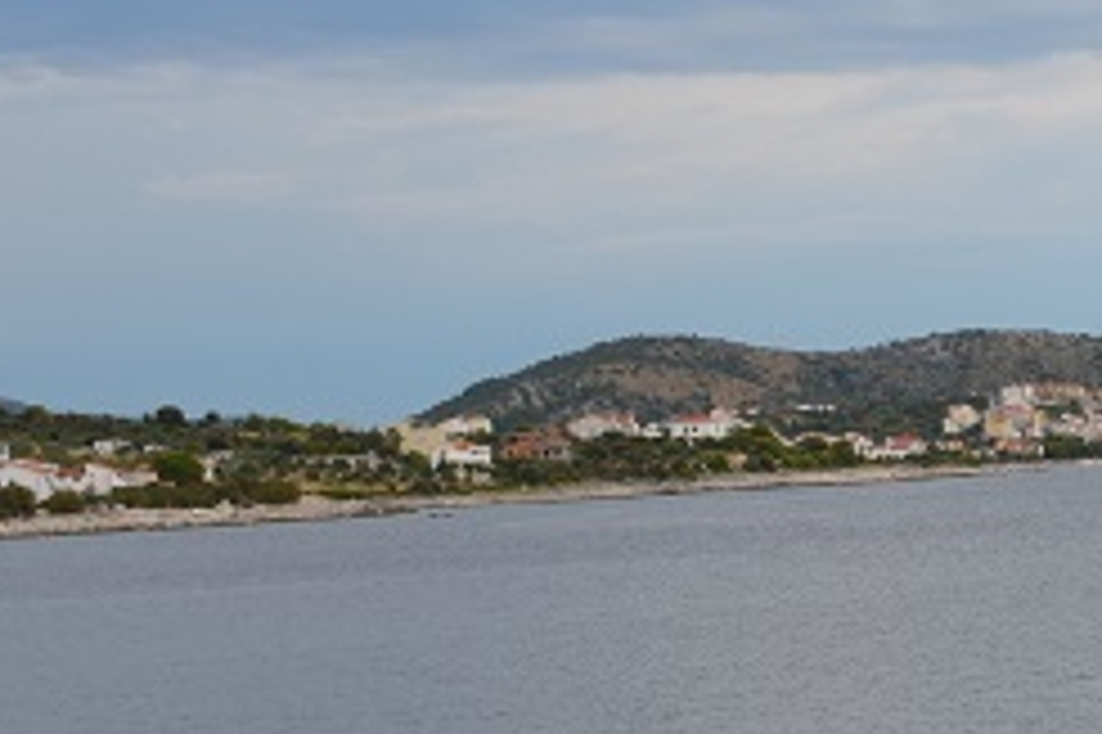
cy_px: 450
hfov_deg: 15.0
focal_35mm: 127
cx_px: 1637
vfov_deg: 10.8
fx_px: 3880
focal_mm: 23
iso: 100
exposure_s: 1/200
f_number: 9
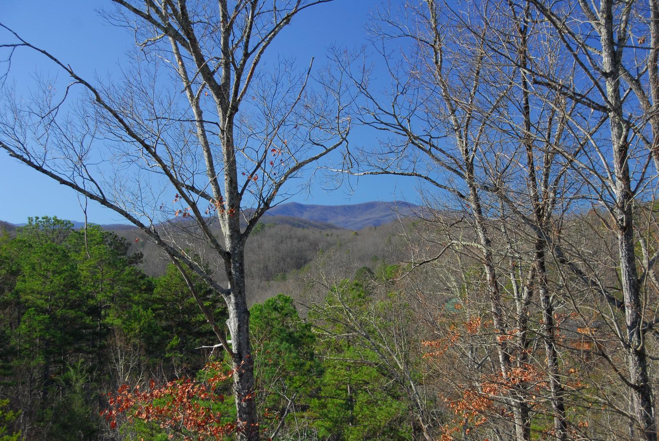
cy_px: 220
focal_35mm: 75
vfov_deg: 18.2
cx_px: 330
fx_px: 1375
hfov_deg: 27.0
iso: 100
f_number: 5.6
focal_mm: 50
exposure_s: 1/60
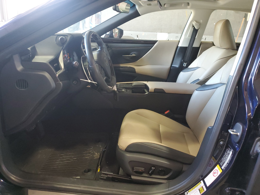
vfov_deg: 53.1
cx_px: 130
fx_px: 195
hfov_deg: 67.3
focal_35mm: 26
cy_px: 98
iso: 324
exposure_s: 1/60.2
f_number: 1.5
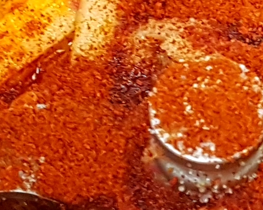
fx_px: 1471
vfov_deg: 8.0
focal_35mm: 189
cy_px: -135
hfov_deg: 10.2
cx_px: 146
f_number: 1.7
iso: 250
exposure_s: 1/25
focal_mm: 4.2
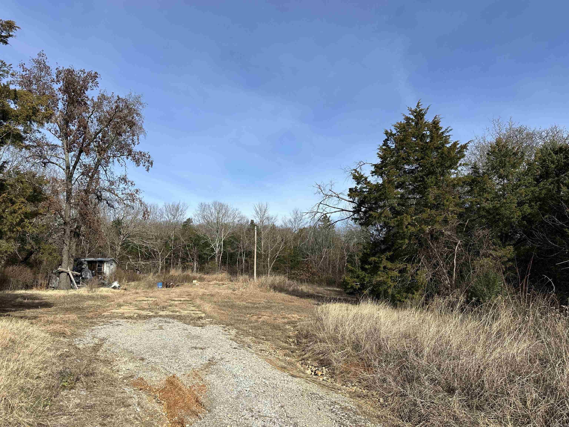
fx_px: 394
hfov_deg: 71.6
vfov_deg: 56.8
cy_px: 214
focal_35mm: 24
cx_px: 284
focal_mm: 6.86
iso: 80
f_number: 1.78
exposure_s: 1/4016
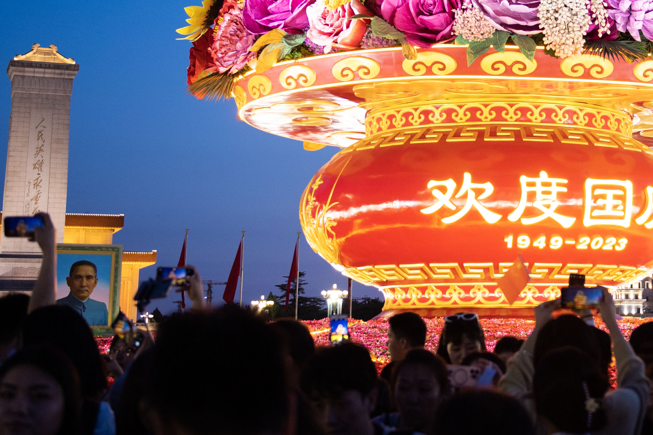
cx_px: 565
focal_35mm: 80
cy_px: 85
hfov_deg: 24.8
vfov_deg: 16.9
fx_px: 1451
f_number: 2.8
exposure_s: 1/200
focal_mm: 36
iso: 1100
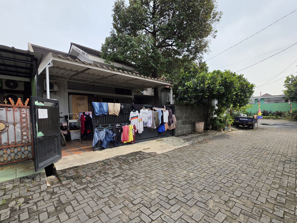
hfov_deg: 98.1
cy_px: 122
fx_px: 129
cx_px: 143
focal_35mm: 15
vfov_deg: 81.5
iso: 40
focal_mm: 2.2
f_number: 1.9
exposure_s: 1/1488
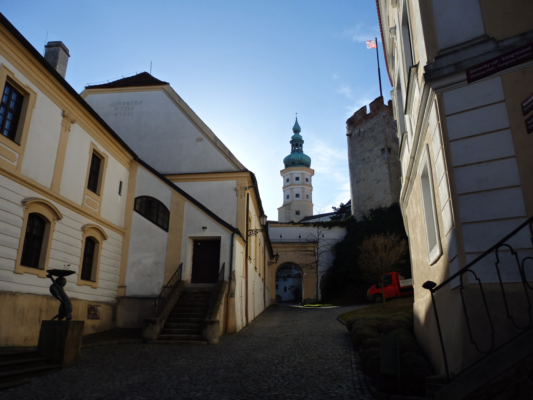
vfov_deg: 54.9
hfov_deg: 69.4
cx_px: 266
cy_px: 200
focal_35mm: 25
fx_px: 385
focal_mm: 4.5
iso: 100
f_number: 8.7
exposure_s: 1/200
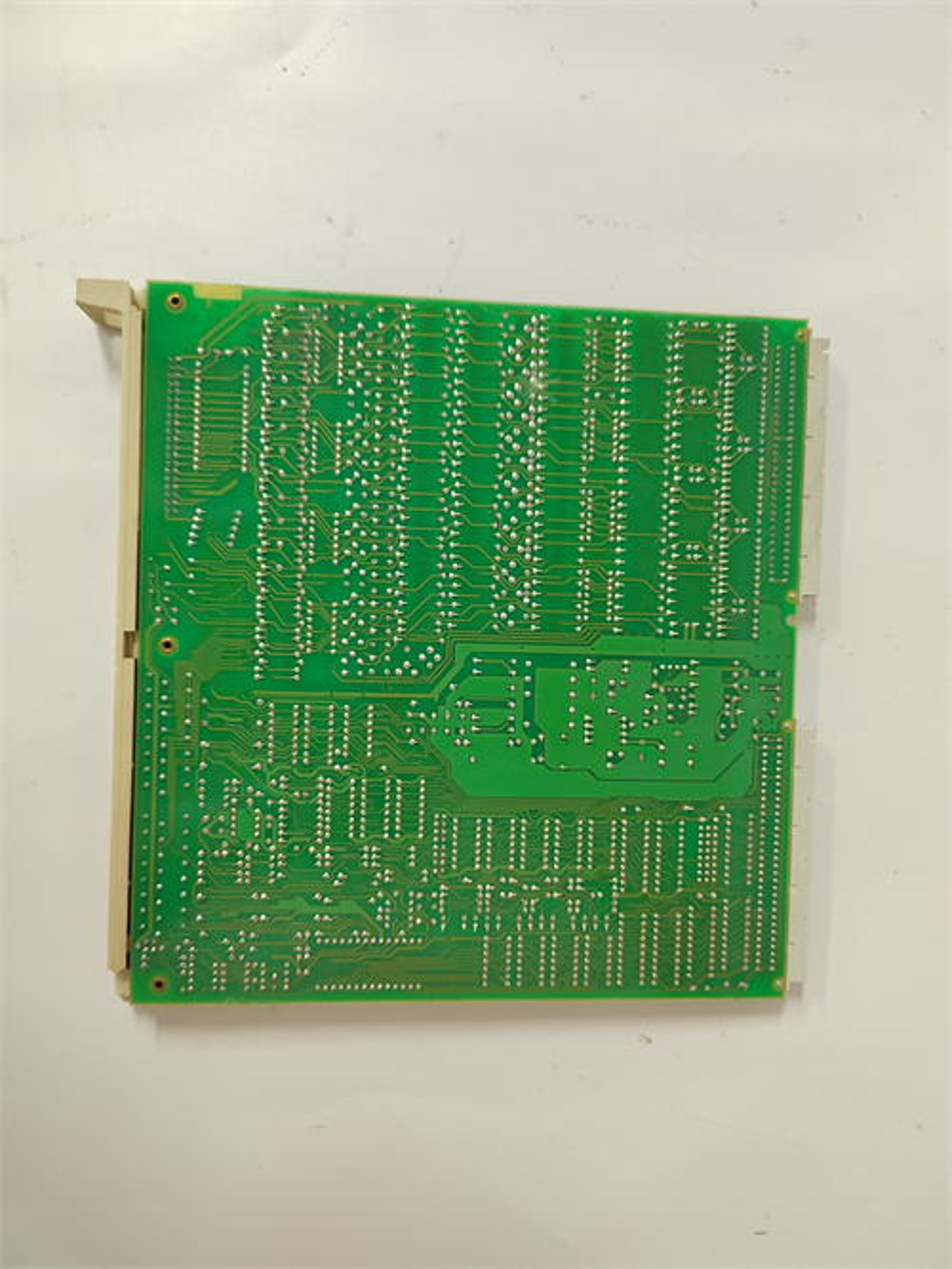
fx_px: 843
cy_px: 634
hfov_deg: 58.9
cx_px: 476
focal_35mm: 23
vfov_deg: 73.9
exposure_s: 1/60
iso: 1703
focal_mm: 5.52
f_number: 1.9
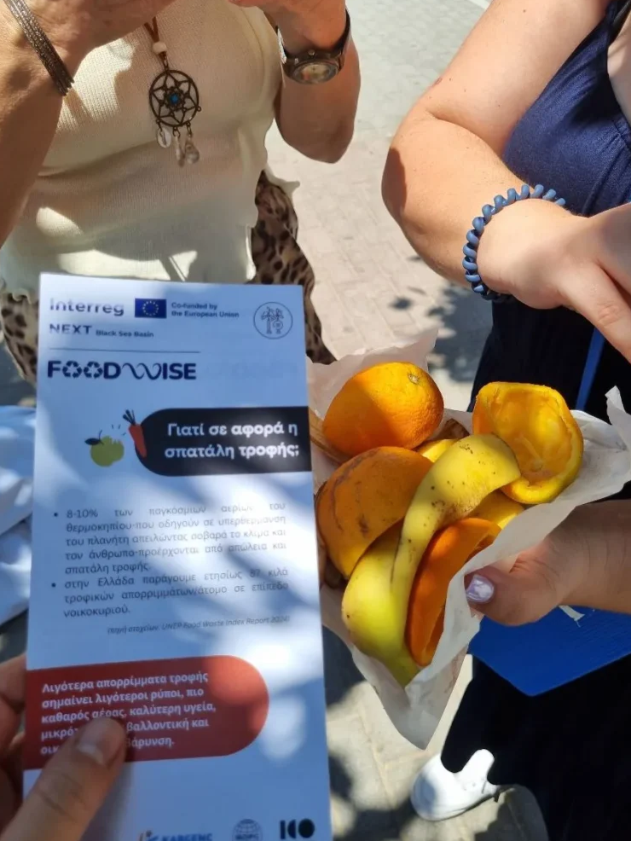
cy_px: 407
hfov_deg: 51.4
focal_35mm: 27
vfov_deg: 65.3
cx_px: 317
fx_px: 656
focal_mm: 5.4
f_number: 1.8
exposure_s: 1/2216
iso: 50
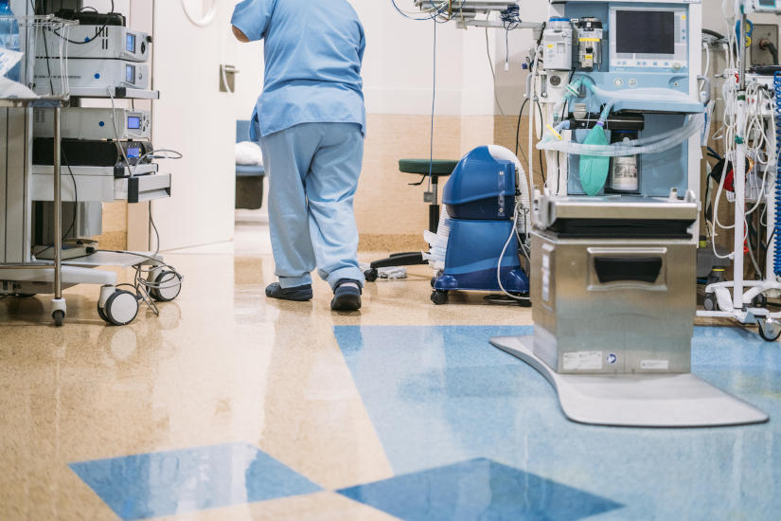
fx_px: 1085
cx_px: 390
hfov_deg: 39.6
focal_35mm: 50
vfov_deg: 27.0
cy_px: 260
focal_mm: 50
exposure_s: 1/400
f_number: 2
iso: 1250
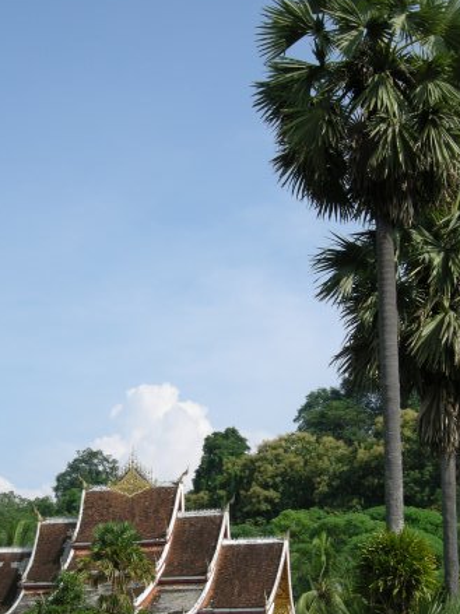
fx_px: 1241
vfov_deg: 27.6
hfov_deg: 21.0
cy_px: 404
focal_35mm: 70
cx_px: 240
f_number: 6.1
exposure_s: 1/280
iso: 64
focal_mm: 10.1
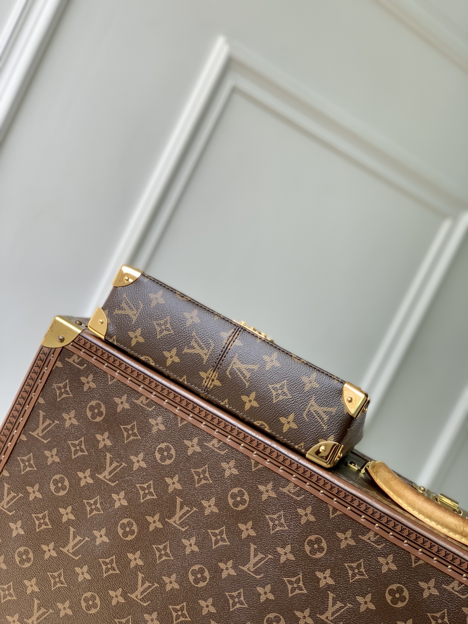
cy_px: 312
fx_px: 937
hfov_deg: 28.0
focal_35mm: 52
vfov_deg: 36.8
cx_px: 234
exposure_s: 1/132
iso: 16
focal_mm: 6
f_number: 2.4
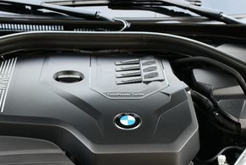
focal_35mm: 88
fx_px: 602
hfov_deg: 23.0
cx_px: 98
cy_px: 148
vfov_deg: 15.4
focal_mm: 20
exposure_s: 1/50
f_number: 3.5
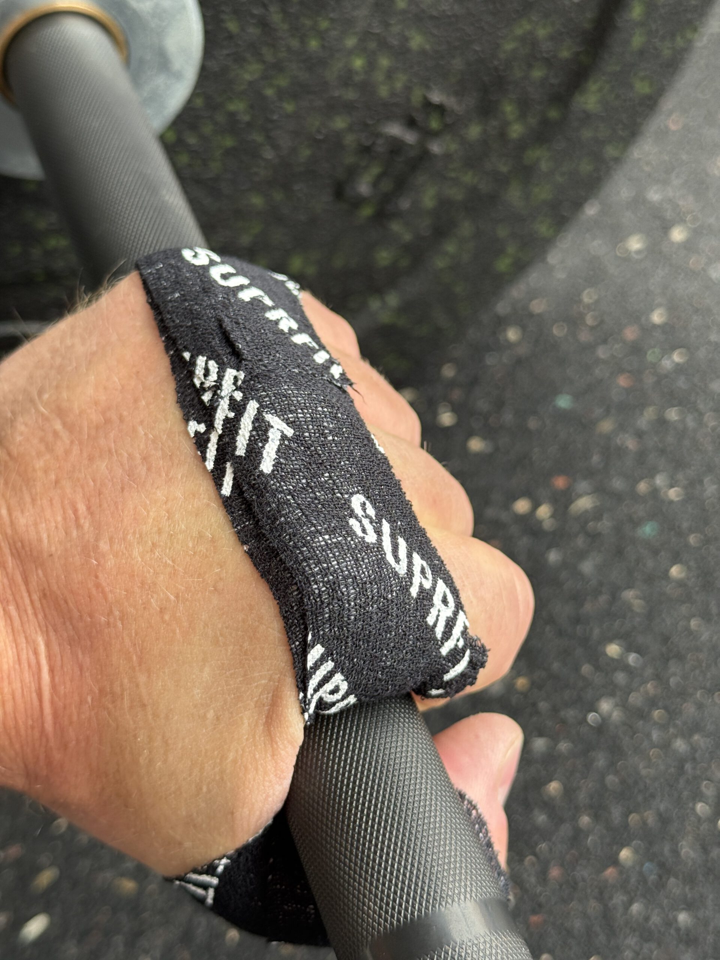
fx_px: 1331
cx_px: 360
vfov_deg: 39.7
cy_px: 480
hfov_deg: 30.3
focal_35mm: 48
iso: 100
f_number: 1.78
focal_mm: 6.76
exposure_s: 1/254
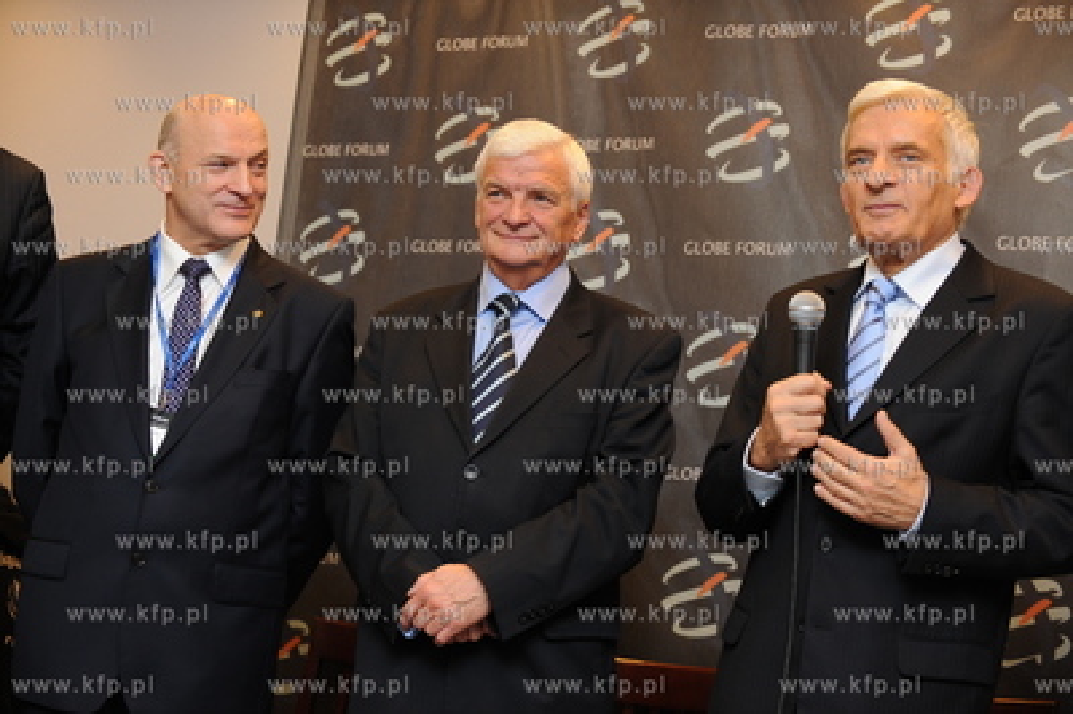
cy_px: 357
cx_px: 536
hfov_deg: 28.9
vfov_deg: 19.4
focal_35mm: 70
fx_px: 2085
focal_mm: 70
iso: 800
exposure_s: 1/125
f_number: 4
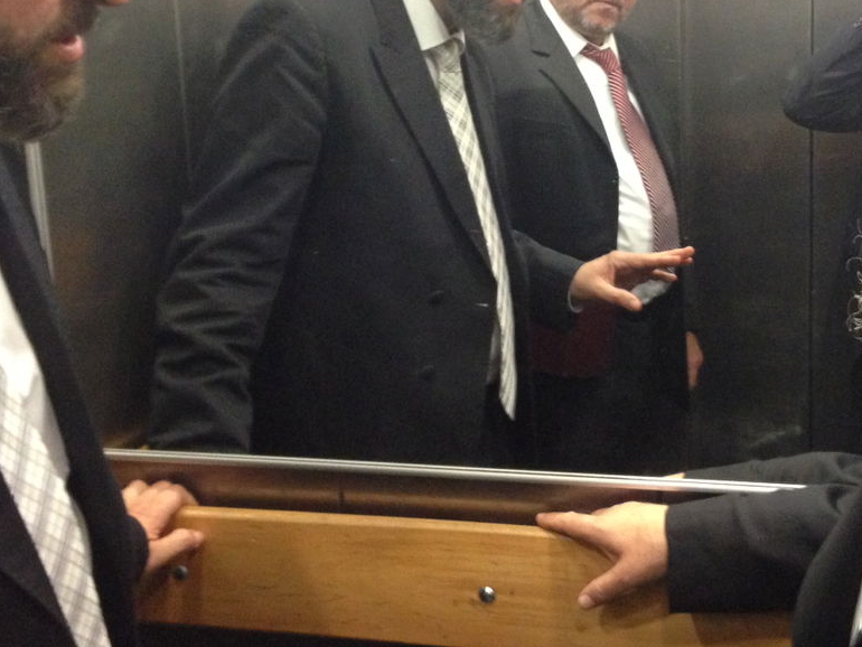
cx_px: 530
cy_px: 234
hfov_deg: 32.1
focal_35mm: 60
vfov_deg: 24.3
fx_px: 1495
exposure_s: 1/15
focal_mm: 4.13
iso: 400
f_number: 2.4
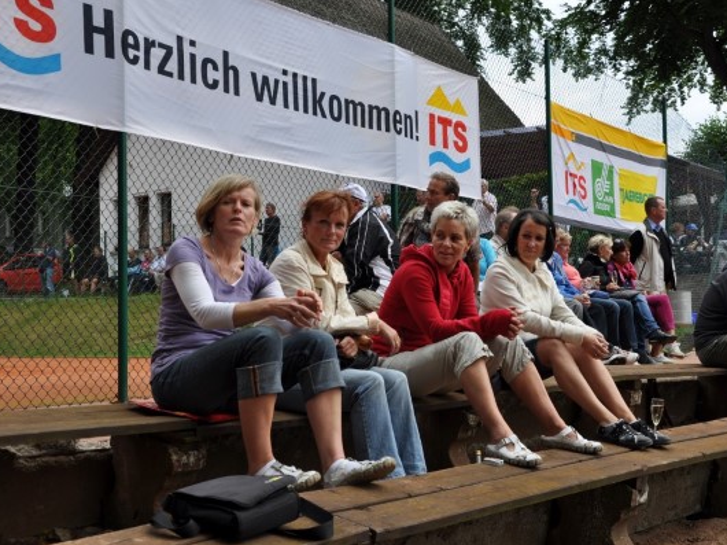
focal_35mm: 49
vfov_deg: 29.7
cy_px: 273
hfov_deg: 38.9
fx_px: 1029
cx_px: 390
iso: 200
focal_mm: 30
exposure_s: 1/200
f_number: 7.1
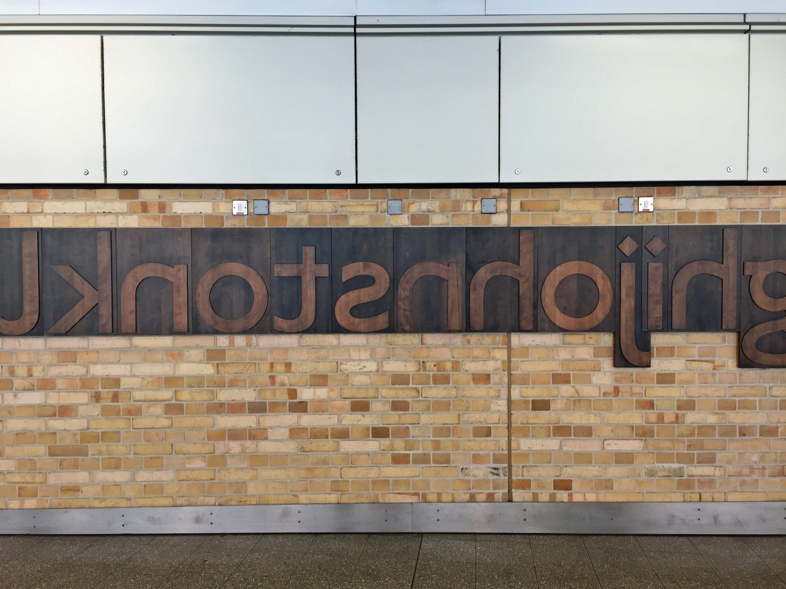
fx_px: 658
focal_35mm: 29
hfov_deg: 61.7
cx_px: 393
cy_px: 294
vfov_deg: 48.2
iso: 40
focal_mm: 4.15
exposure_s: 1/100
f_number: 2.2
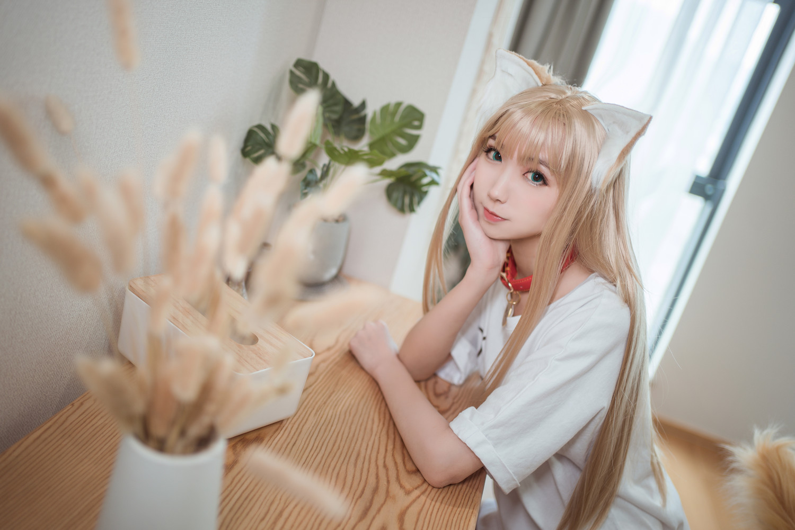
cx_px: 398
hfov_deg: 54.4
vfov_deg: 37.9
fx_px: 773
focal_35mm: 35
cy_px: 265
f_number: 1.8
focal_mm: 35
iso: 100
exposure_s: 1/50
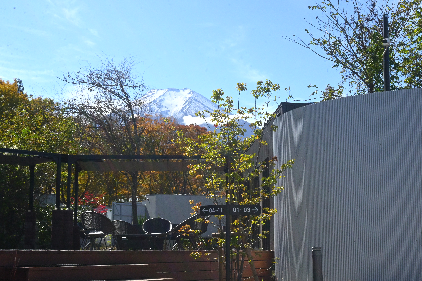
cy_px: 140
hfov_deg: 32.6
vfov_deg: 22.1
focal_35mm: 62
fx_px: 721
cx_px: 211
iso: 1600
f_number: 22
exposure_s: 1/500
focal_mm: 41
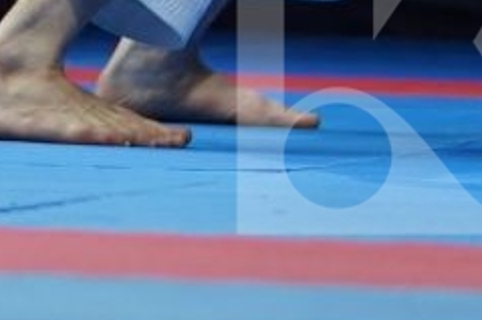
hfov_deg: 2.5
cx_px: -942
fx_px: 10904
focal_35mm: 815
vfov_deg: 1.7
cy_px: -664
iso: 640
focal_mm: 108
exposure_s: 1/500
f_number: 2.8
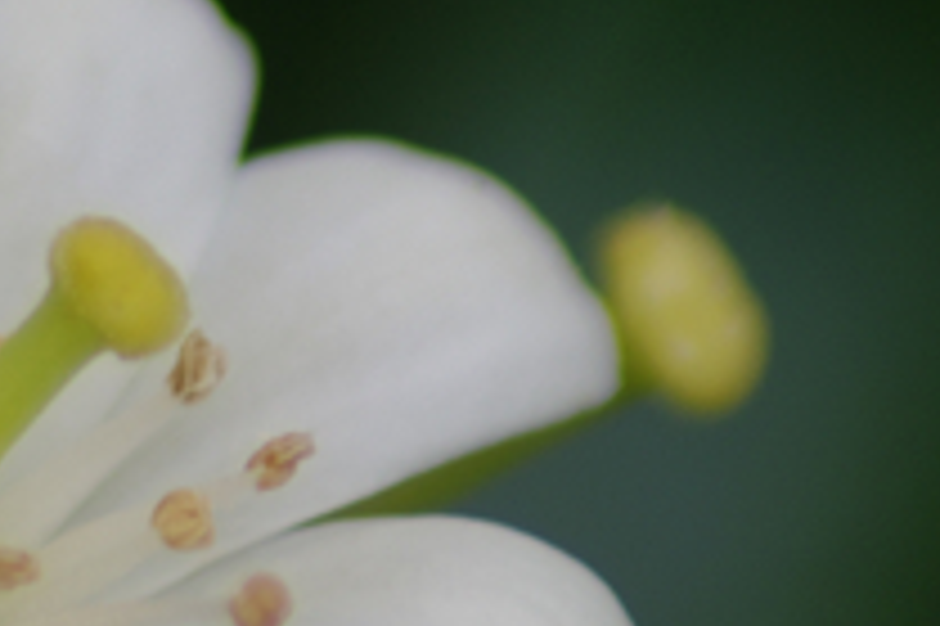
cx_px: -99
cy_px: 567
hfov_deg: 1.1
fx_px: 50510
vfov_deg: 0.7
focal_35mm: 1936
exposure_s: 1/50
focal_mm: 300
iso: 100
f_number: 5.6
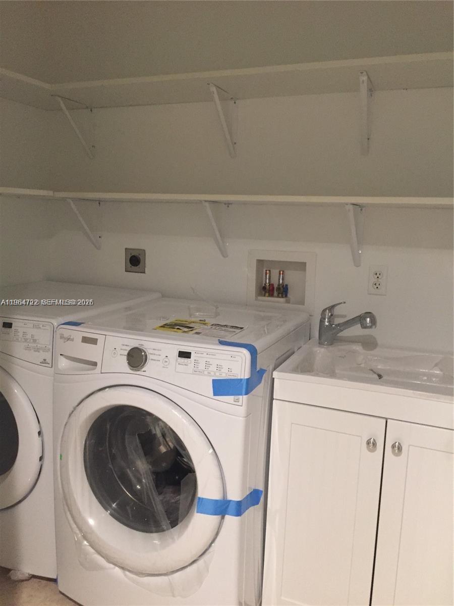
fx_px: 507
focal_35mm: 29
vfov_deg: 61.7
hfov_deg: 48.2
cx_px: 227
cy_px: 303
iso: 250
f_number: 2.2
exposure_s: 1/20
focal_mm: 4.15
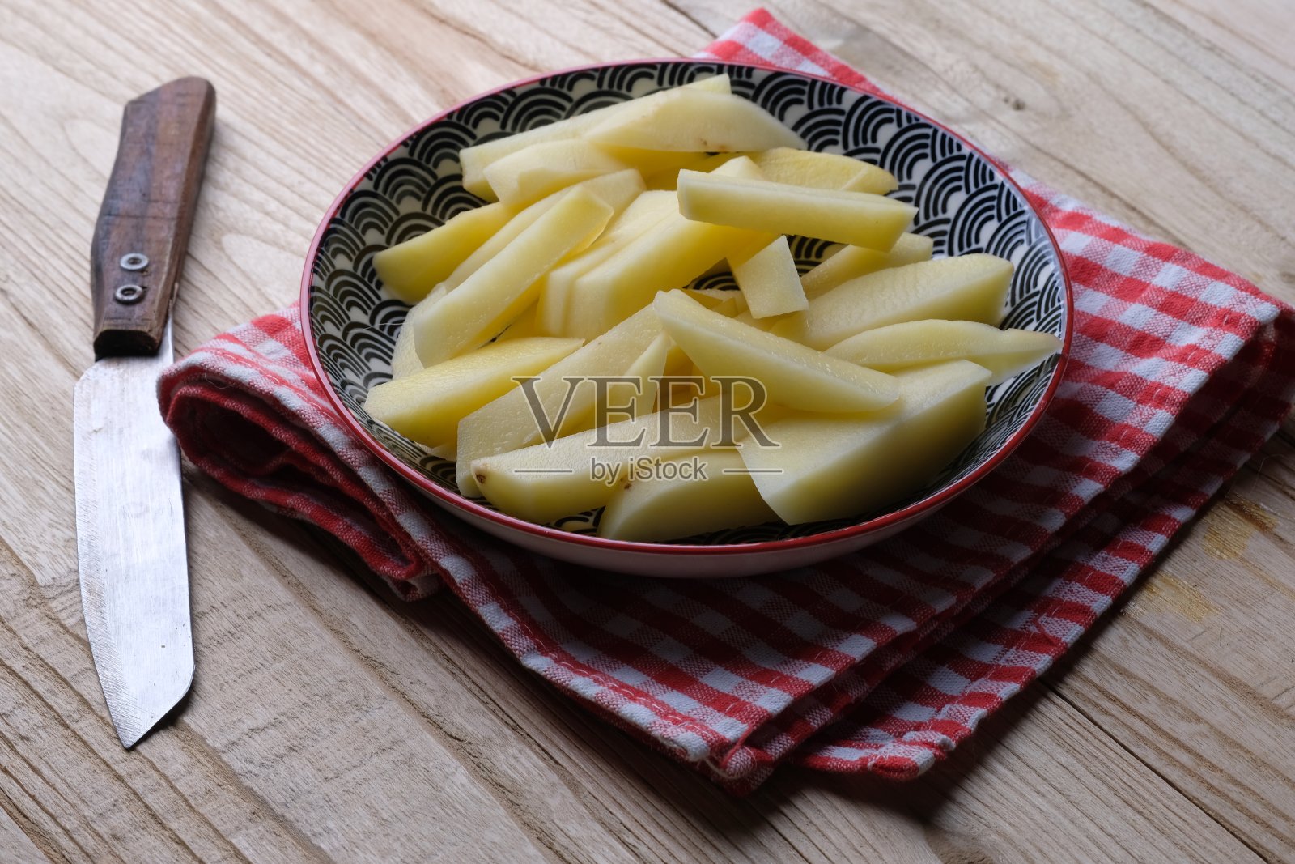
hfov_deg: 22.6
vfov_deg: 15.2
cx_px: 648
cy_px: 432
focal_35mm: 90
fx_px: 3238
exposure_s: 1/10
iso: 200
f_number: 11
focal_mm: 60
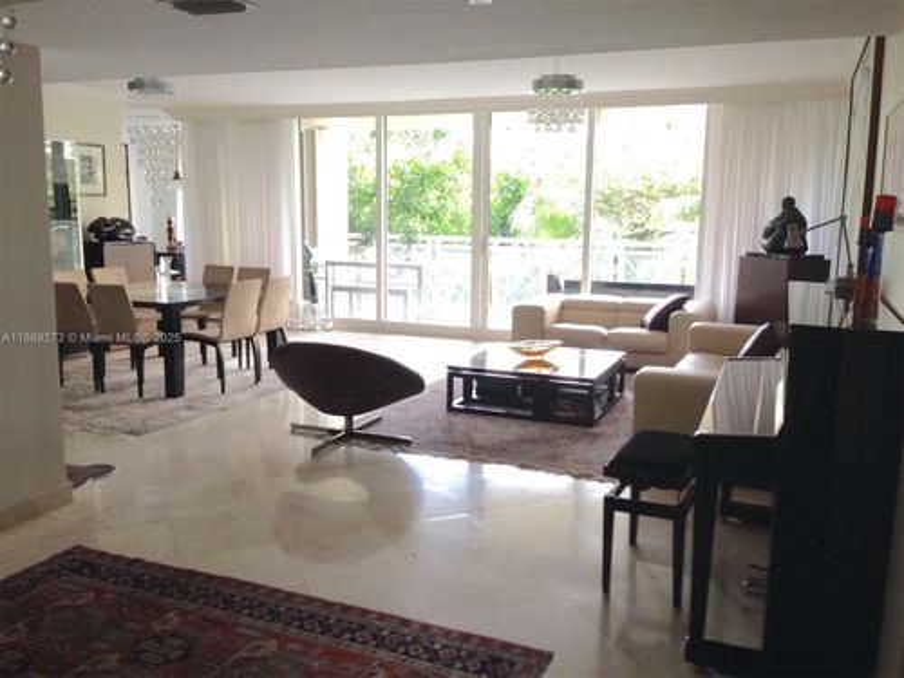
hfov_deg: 55.4
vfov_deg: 42.9
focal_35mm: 33
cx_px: 452
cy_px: 339
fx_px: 862
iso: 125
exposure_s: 1/20
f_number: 2.4
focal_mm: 4.12
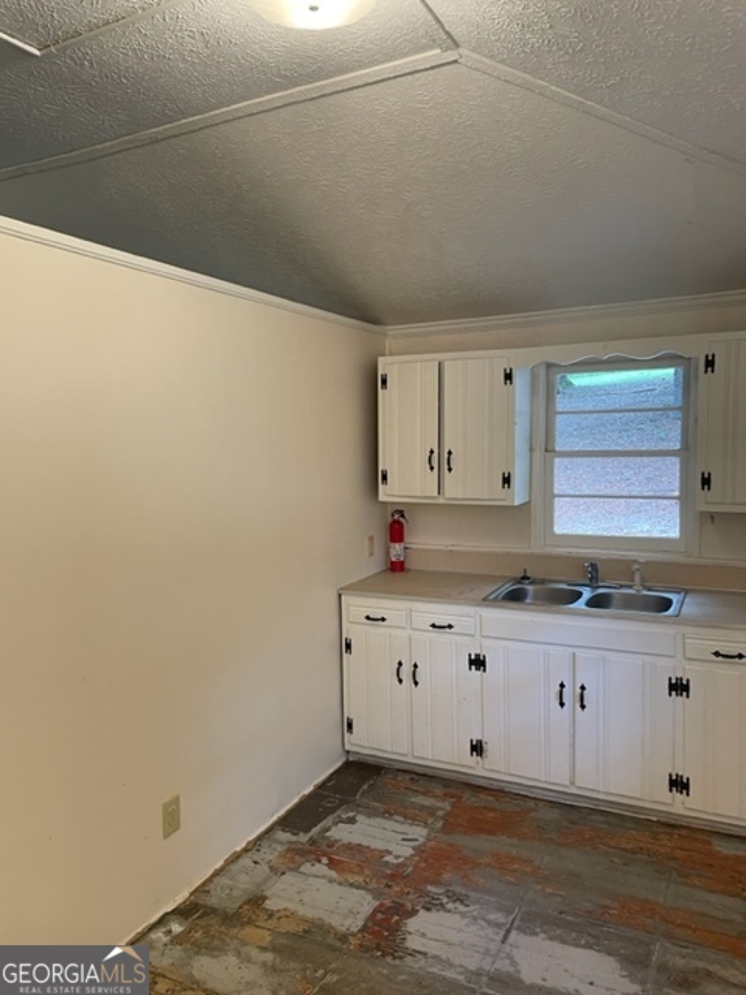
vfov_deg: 67.3
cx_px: 373
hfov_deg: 53.1
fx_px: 747
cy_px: 498
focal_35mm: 26
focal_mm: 4.2
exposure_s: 1/60
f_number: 1.6
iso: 80
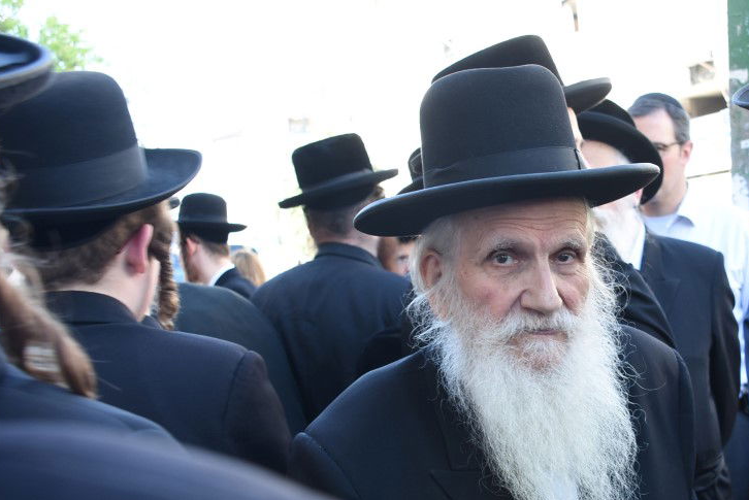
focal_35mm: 76
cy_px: 355
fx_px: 1582
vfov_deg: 17.9
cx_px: 548
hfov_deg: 26.3
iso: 400
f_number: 5.6
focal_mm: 32
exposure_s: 1/60
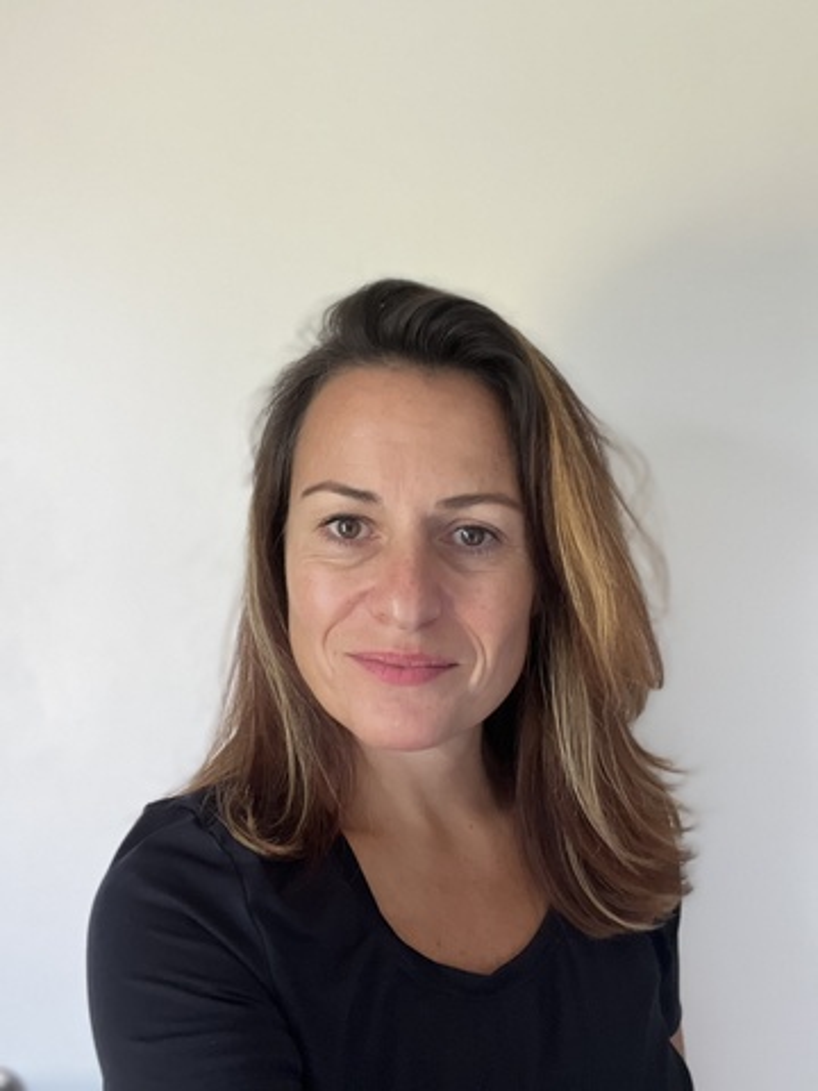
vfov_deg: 60.0
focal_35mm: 30
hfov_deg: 46.8
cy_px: 546
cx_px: 409
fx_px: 945
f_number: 2.2
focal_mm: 2.71
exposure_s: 1/60
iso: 250
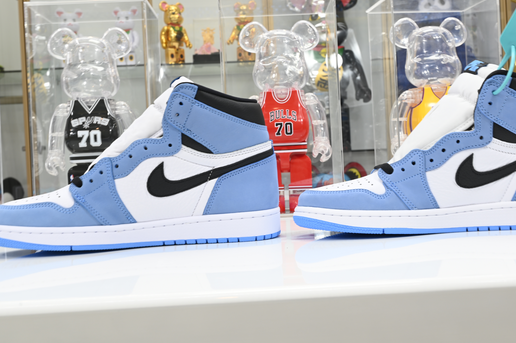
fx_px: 688
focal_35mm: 48
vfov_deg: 28.0
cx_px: 286
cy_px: 156
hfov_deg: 41.1
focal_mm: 37
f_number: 13
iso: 100
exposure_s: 1/4
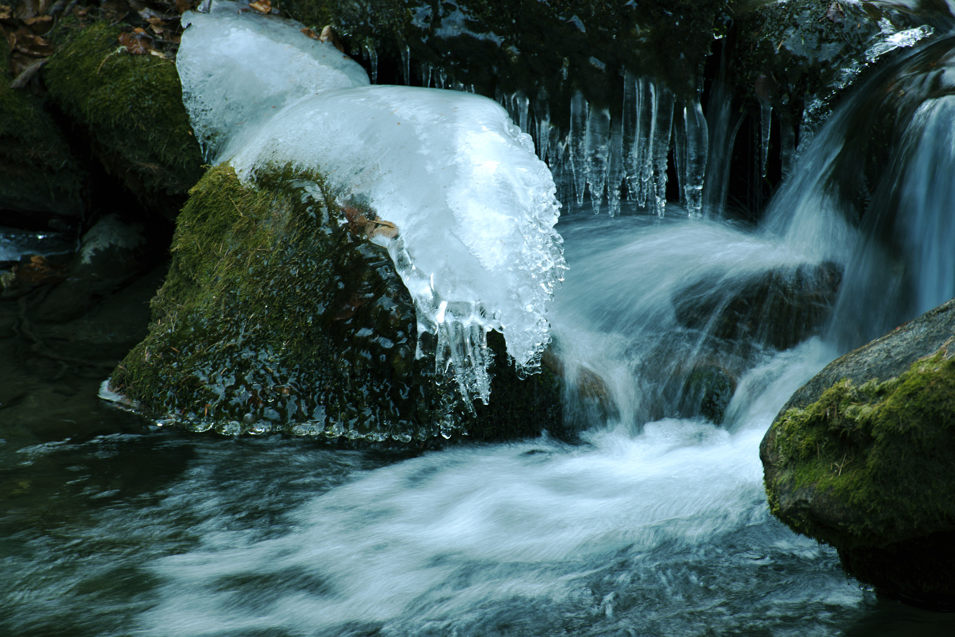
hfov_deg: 13.0
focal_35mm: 158
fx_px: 4178
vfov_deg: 8.7
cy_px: 318
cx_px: 478
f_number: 9
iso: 125
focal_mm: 105
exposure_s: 1/10
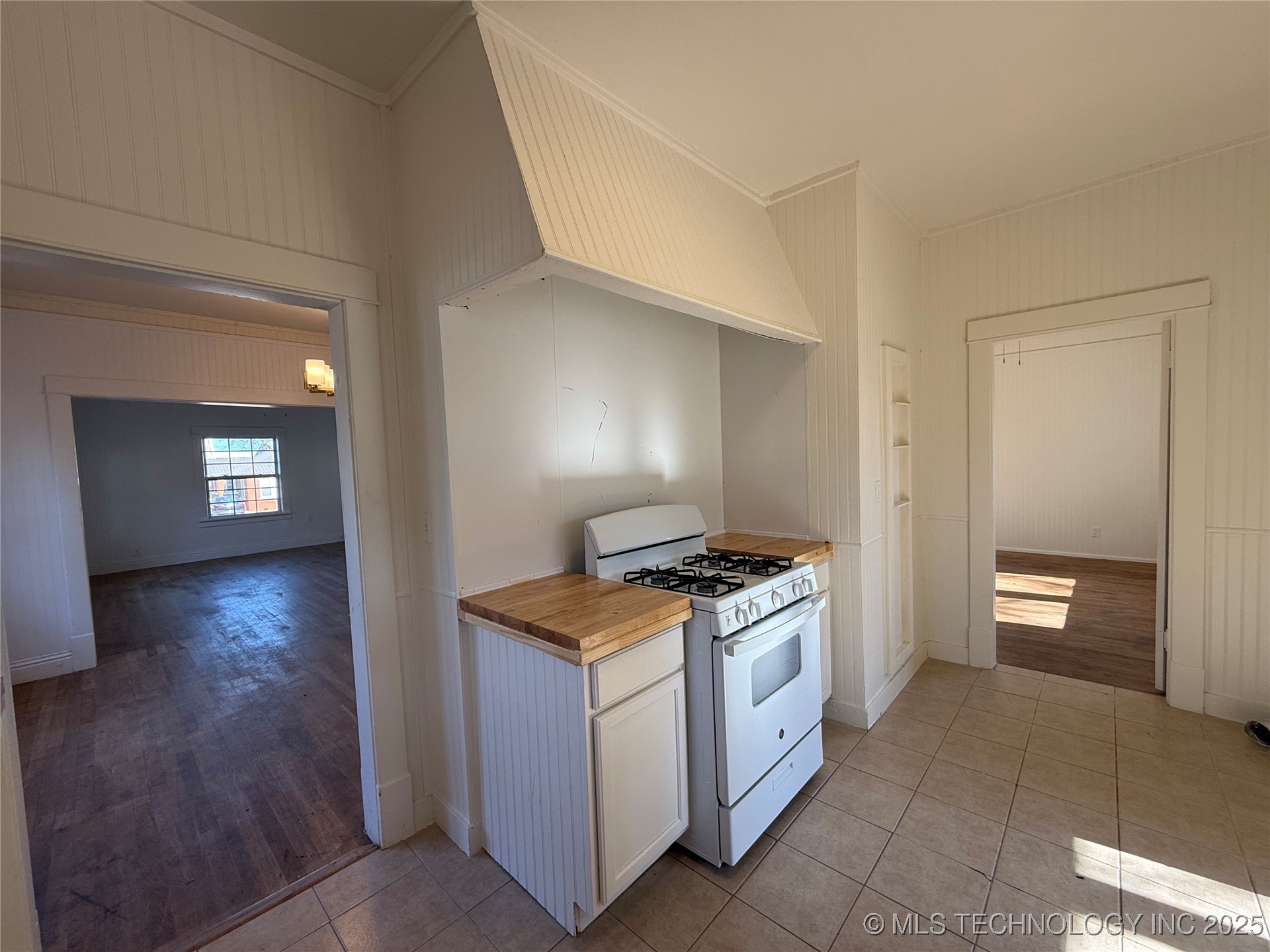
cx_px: 635
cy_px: 476
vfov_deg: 85.7
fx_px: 514
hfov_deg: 102.1
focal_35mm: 14
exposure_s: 1/120
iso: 50
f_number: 2.2
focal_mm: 2.22
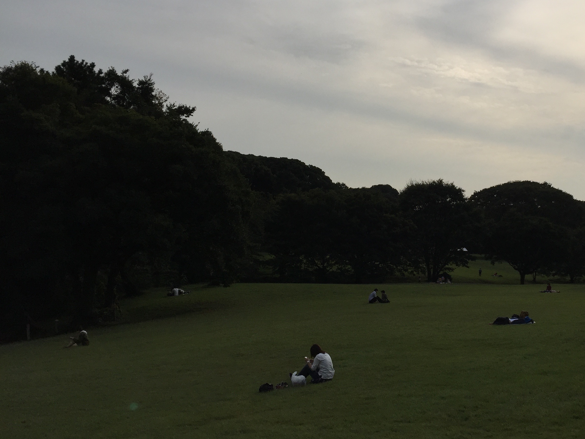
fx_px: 693
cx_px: 410
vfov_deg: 35.1
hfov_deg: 44.8
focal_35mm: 41
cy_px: 203
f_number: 2.2
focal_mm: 4.15
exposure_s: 1/5650
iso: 32
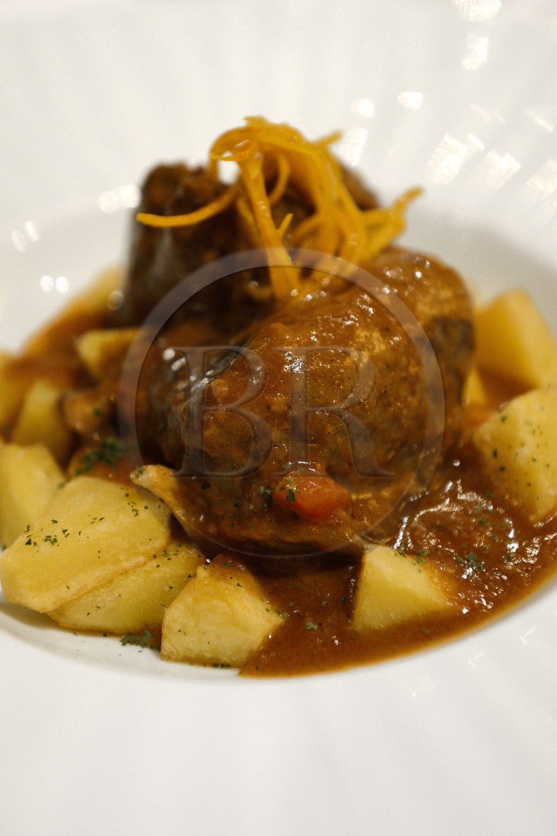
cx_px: 281
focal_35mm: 71
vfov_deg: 28.5
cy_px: 412
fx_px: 1648
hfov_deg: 19.2
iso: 3200
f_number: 4.5
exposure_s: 1/80
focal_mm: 70
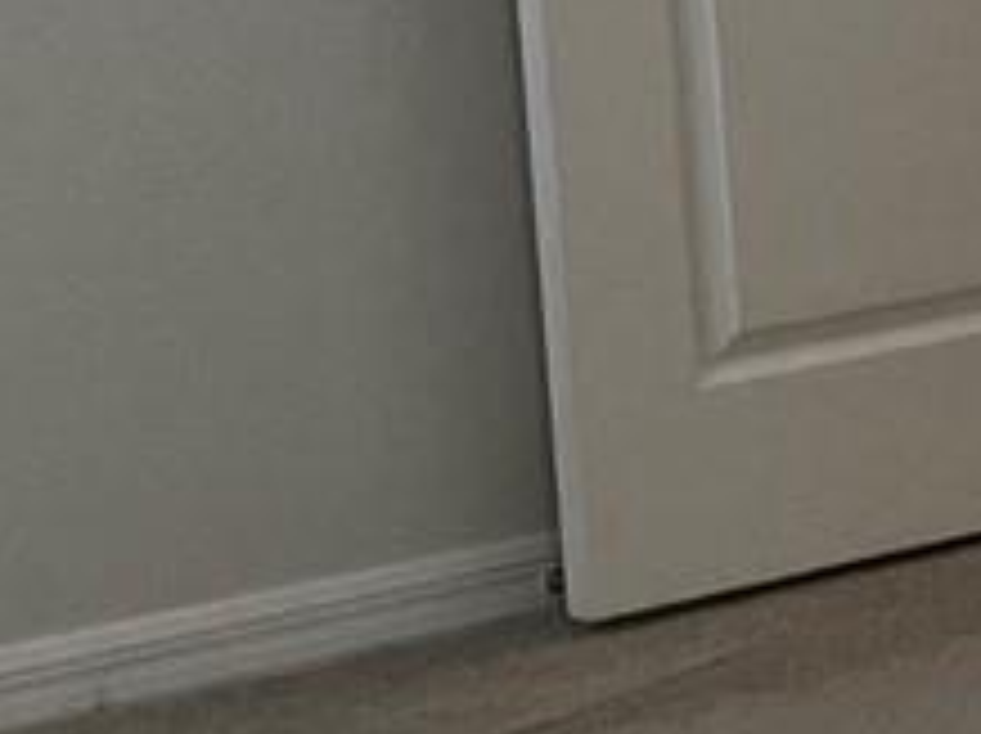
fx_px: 5407
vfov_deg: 7.7
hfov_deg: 8.5
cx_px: 3020
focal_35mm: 191
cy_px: -50
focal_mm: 5.1
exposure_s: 1/120
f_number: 1.6
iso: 125
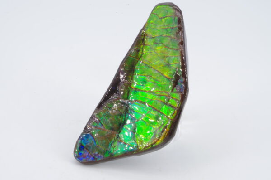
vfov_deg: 22.5
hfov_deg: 33.5
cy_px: 90
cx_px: 136
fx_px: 451
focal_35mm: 60
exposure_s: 1/3.33
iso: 100
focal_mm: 40
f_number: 5
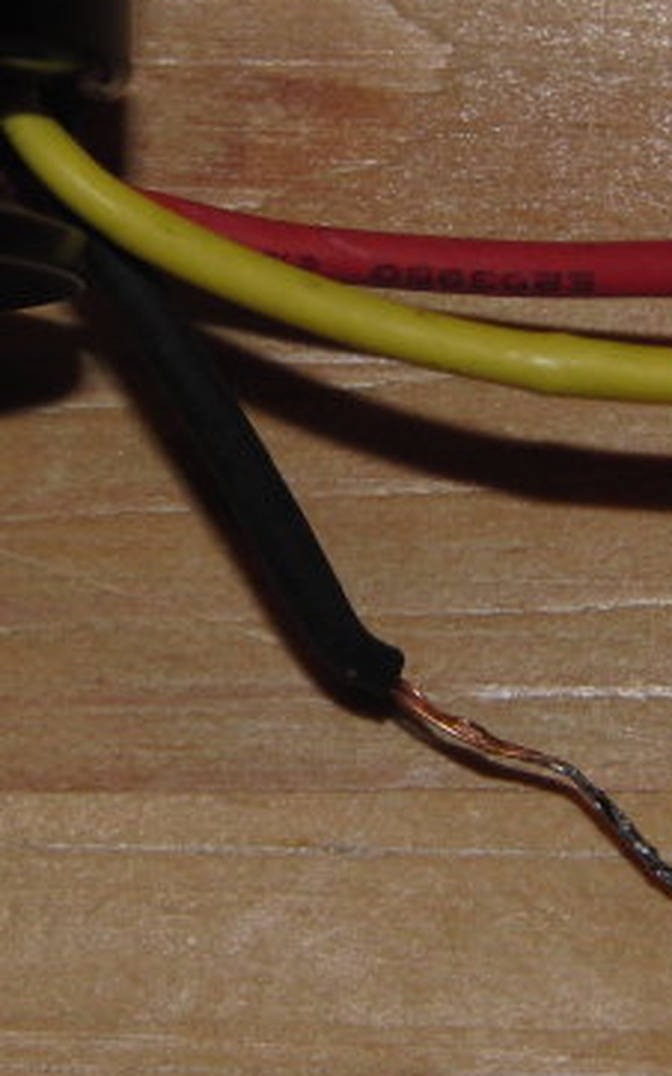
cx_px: 143
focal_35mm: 253
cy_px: 300
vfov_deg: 8.3
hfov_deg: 5.2
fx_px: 7419
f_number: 4
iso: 100
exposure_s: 1/60
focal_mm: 19.2
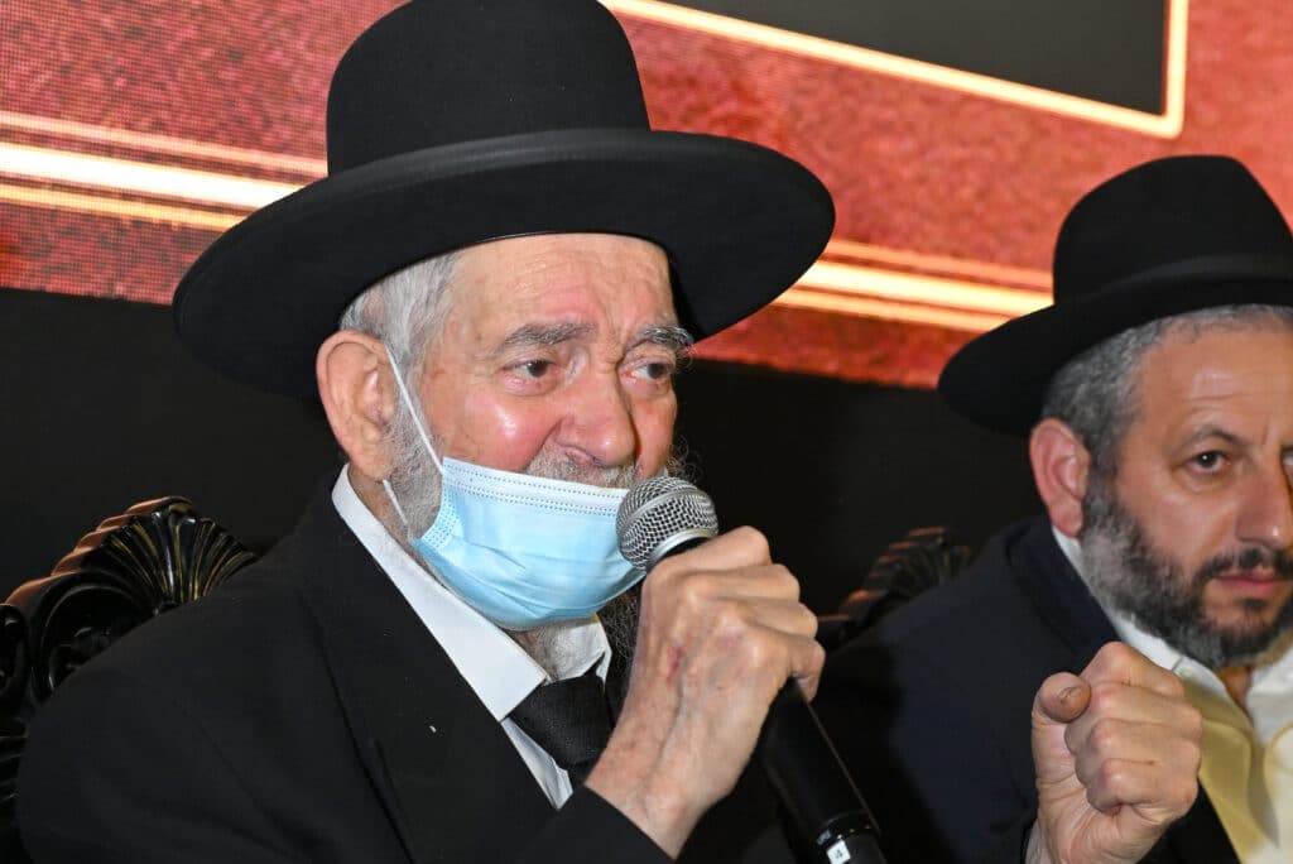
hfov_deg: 33.4
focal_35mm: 60
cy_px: 432
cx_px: 646
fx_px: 2156
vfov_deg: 22.7
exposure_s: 1/125
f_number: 4.5
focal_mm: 60
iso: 1600
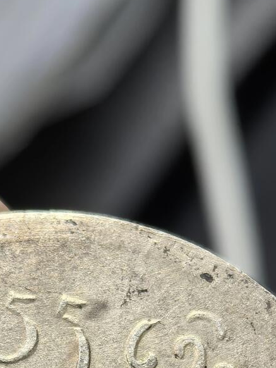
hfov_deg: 8.9
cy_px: 560
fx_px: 1774
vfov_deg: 11.3
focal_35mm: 167
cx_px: 51
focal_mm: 6.98
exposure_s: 1/50
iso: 160
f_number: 2
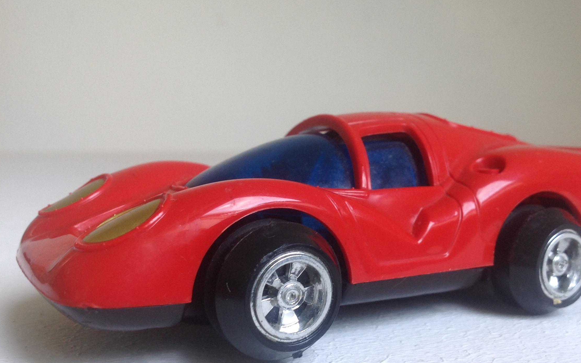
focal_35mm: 43
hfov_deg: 46.1
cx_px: 334
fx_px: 681
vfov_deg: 29.8
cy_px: 215
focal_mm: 4.28
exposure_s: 1/30
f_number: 2.4
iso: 50
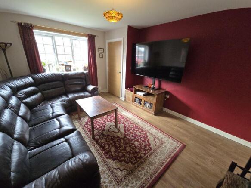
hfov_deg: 106.2
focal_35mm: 13
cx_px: 126
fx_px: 94
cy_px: 94
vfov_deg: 89.9
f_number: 2.2
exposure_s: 1/50
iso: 200
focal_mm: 2.2
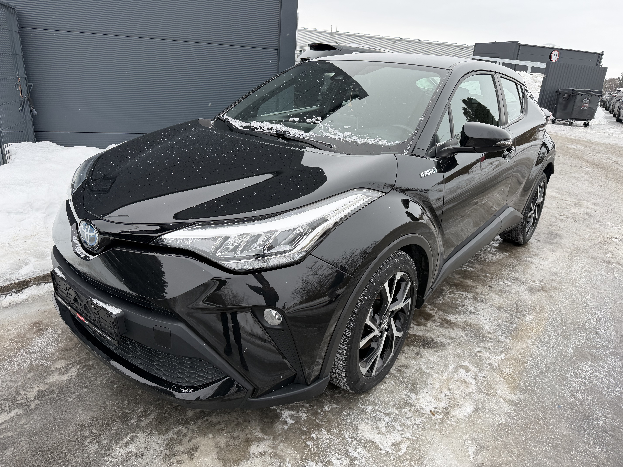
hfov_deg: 71.6
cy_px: 234
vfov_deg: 56.8
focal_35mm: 24
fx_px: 432
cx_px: 312
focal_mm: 6.76
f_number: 1.78
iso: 100
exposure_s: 1/412
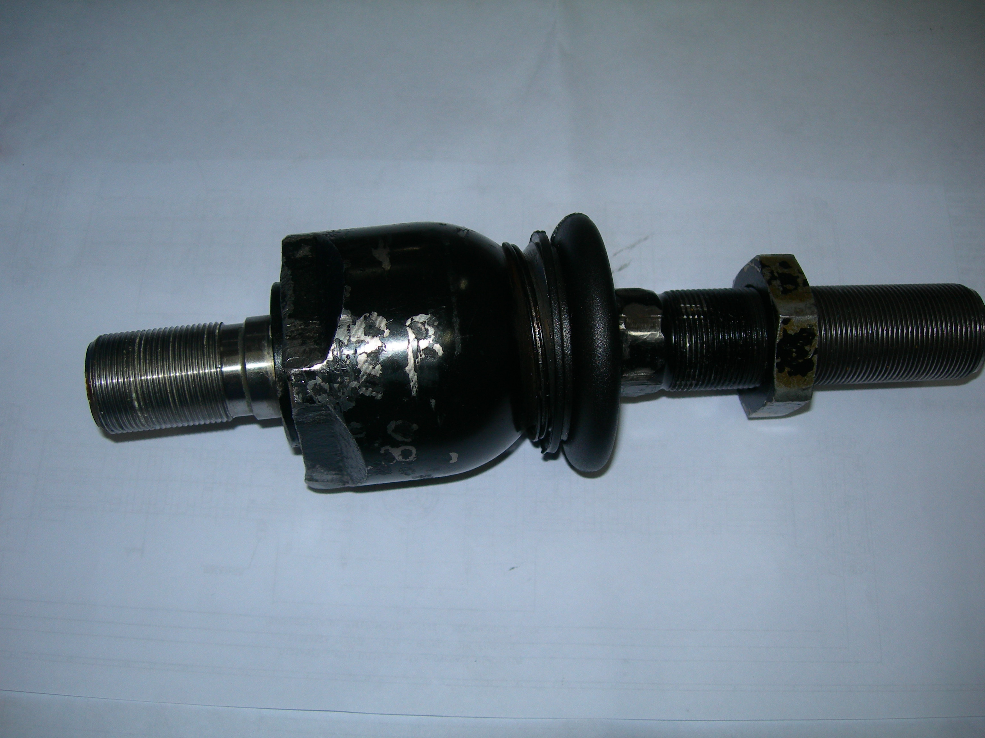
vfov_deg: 37.7
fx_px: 1081
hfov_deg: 49.0
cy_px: 369
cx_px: 492
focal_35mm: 38
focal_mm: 7.8
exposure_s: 1/60.1
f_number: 2.8
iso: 50
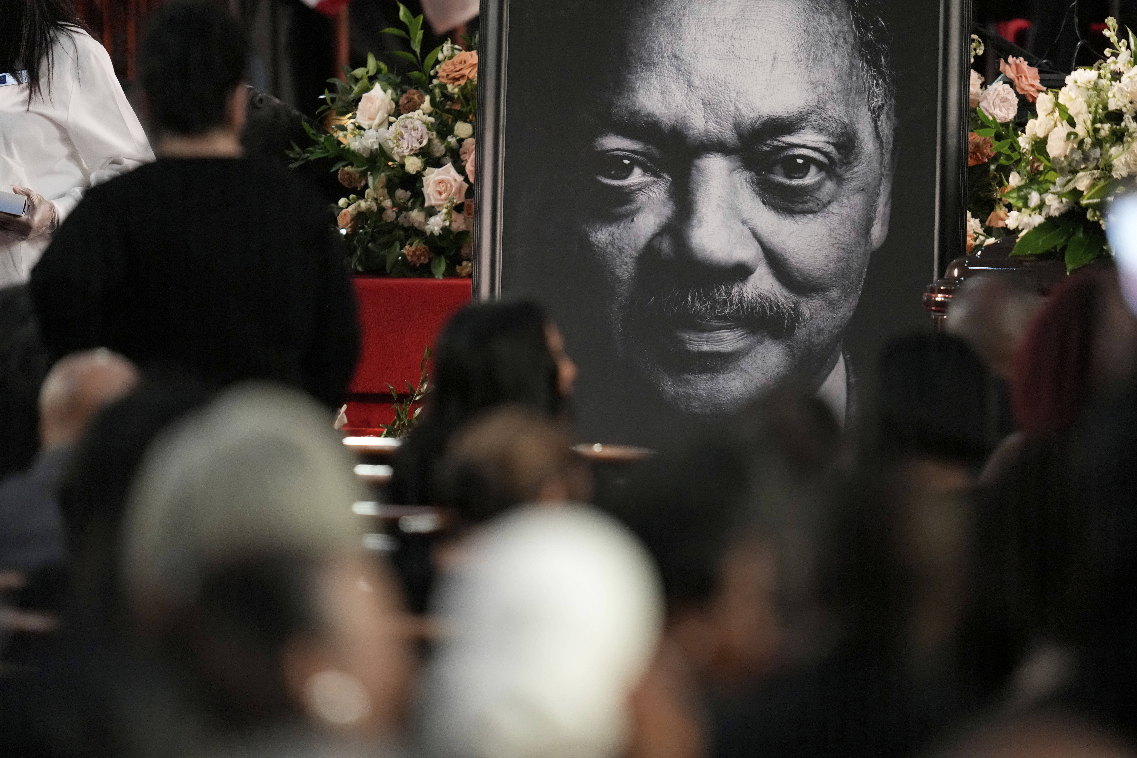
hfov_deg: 5.2
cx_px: 568
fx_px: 12632
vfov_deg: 3.4
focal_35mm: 400
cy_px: 379
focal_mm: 400
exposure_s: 1/500
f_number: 2.8
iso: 6400
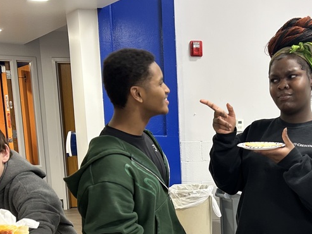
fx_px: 487
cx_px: 244
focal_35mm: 54
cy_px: 199
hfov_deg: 34.6
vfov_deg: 26.4
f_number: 1.5
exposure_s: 1/60
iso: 100
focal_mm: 5.7
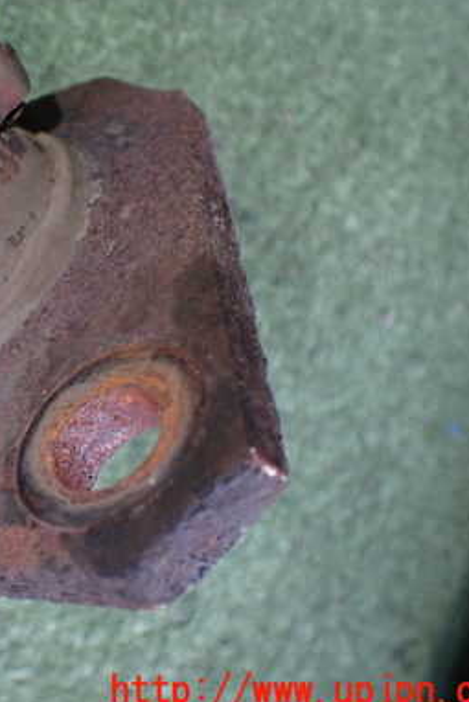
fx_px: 957
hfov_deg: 25.8
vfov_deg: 40.2
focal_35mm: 49
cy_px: 301
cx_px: -26
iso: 500
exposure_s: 1/125
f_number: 2.3
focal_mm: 5.4
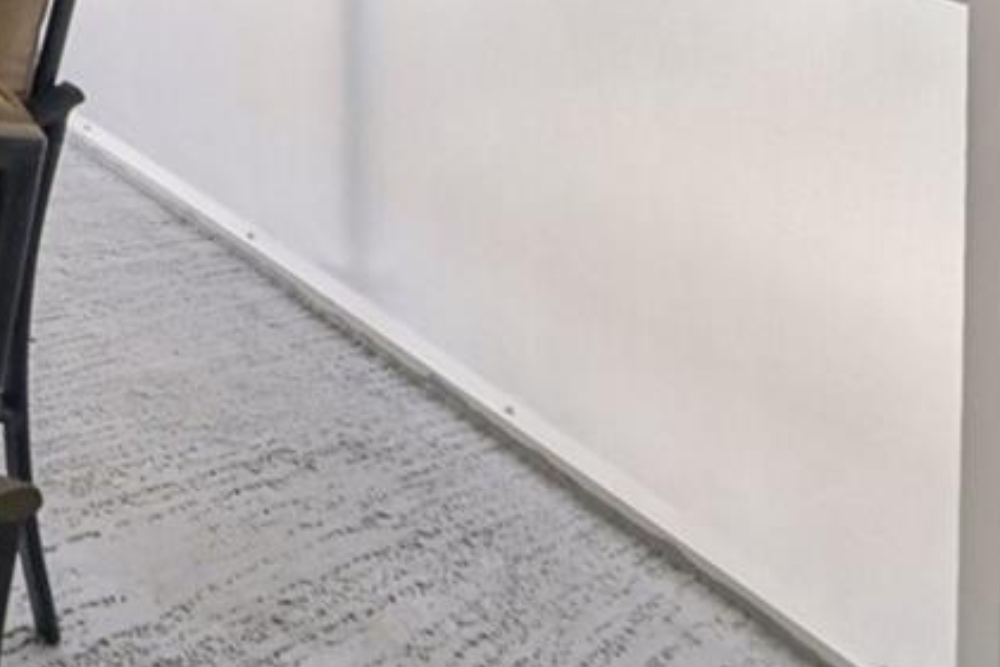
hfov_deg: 26.8
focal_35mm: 61
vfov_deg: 18.2
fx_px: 1694
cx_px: -355
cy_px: -491
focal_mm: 16
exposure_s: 1/50
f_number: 8
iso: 400
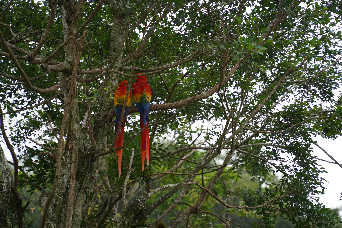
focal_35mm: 200
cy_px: 114
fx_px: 1900
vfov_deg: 6.9
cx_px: 171
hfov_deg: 10.3
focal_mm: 200
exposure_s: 1/1000
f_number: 5.6
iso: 800
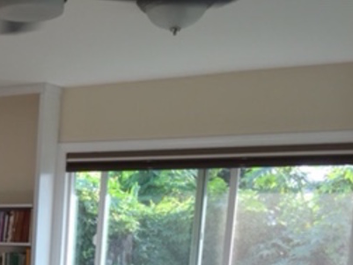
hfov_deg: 23.7
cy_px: 337
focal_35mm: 74
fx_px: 755
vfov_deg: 18.6
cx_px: -86
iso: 50
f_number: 2.2
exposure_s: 1/120
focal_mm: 4.15
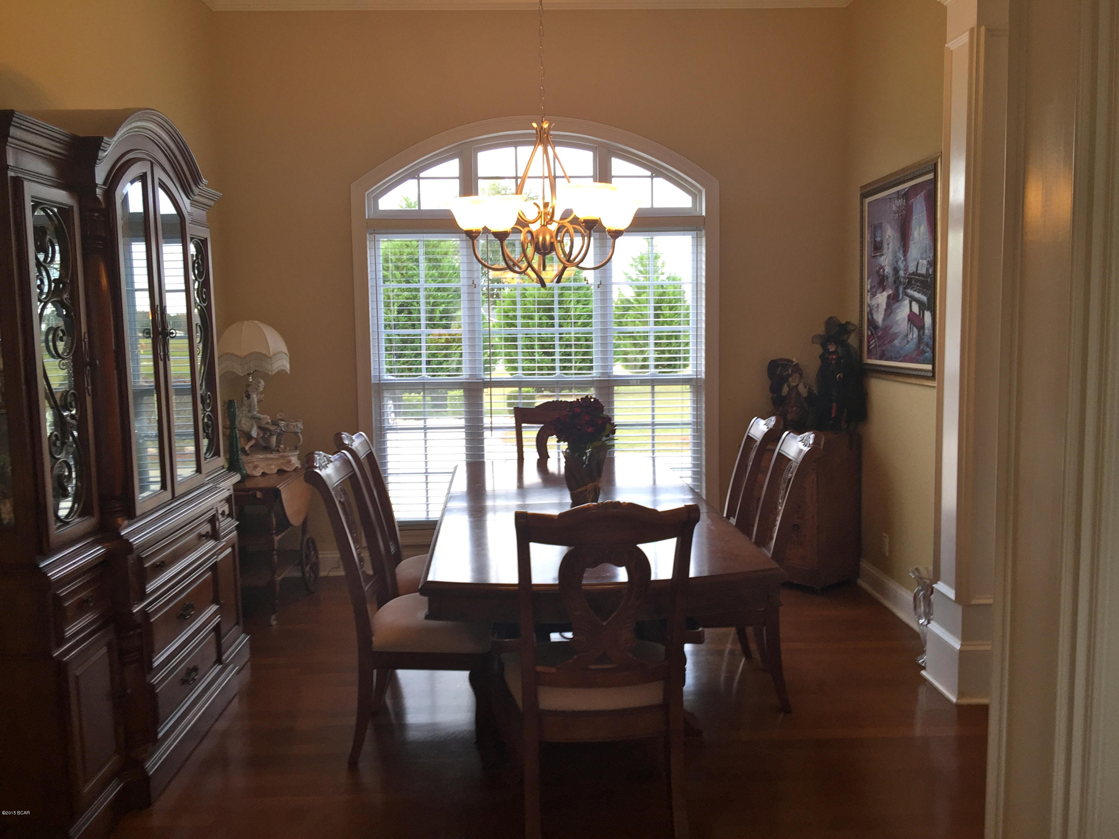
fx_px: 937
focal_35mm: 29
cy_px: 420
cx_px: 560
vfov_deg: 48.2
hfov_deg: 61.7
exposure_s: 1/40
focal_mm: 4.15
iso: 32
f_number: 2.2
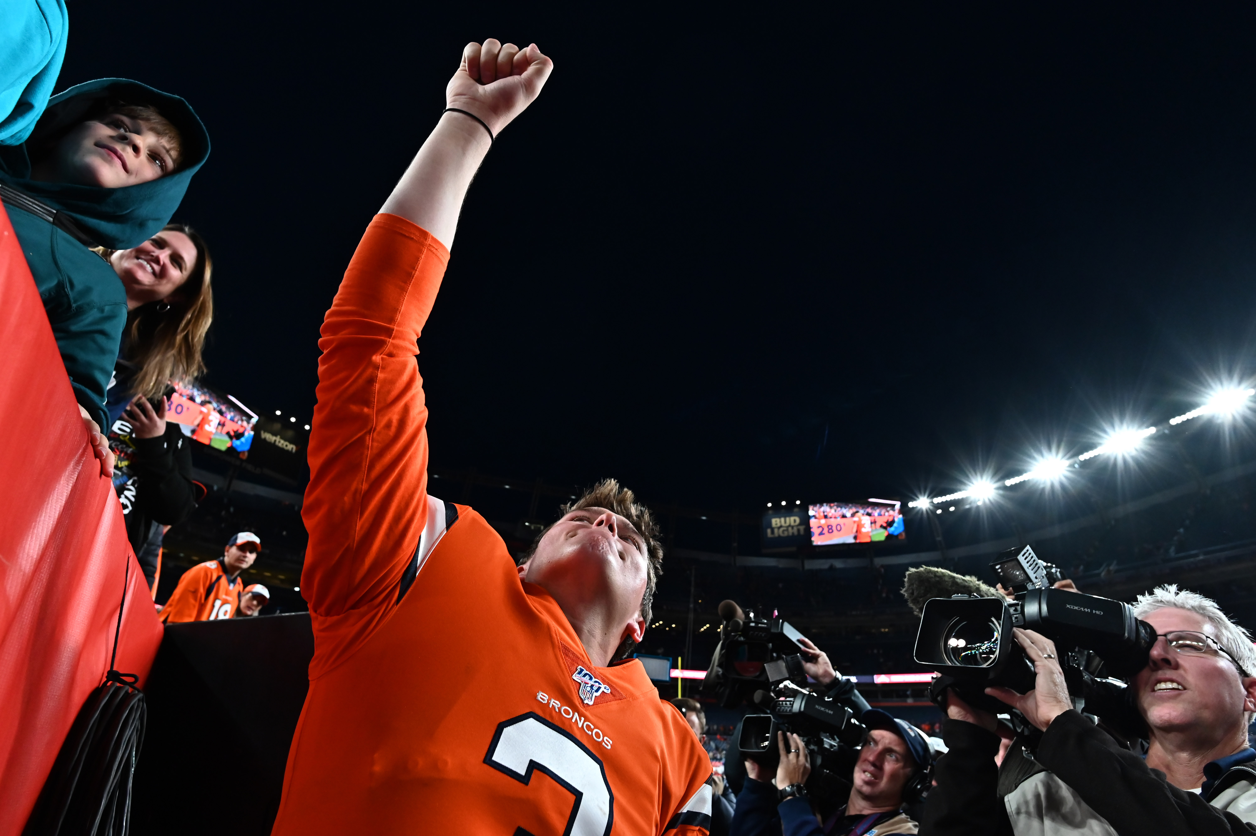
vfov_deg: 61.9
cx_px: 628
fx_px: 697
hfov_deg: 84.0
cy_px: 418
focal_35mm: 20
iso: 3200
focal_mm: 20
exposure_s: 1/500
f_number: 6.3
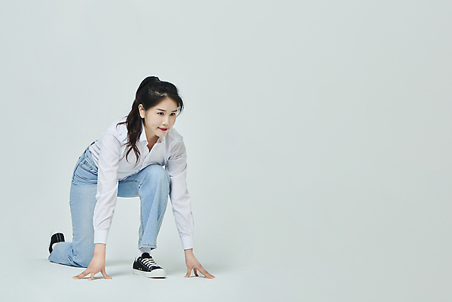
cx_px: 226
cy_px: 151
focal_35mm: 70
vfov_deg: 19.5
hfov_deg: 28.8
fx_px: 879
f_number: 11
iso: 100
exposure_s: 1/125
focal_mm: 70
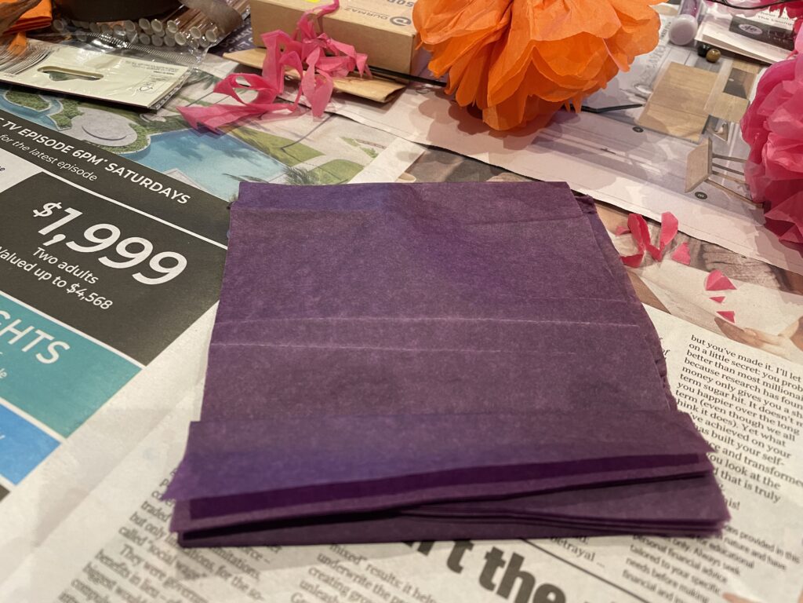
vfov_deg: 53.1
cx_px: 402
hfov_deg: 67.3
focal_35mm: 26
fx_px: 603
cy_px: 302
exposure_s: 1/60
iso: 200
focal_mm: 4.2
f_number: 1.6
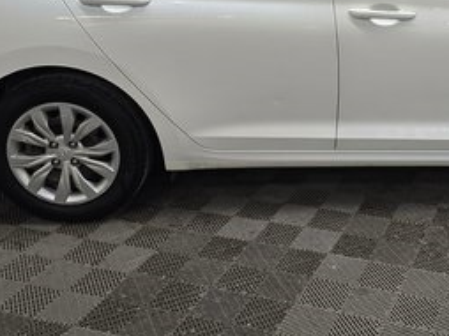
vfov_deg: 24.7
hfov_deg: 32.4
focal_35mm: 58
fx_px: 752
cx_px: 359
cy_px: 62
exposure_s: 1/120
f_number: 1.7
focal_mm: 6.3
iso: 160
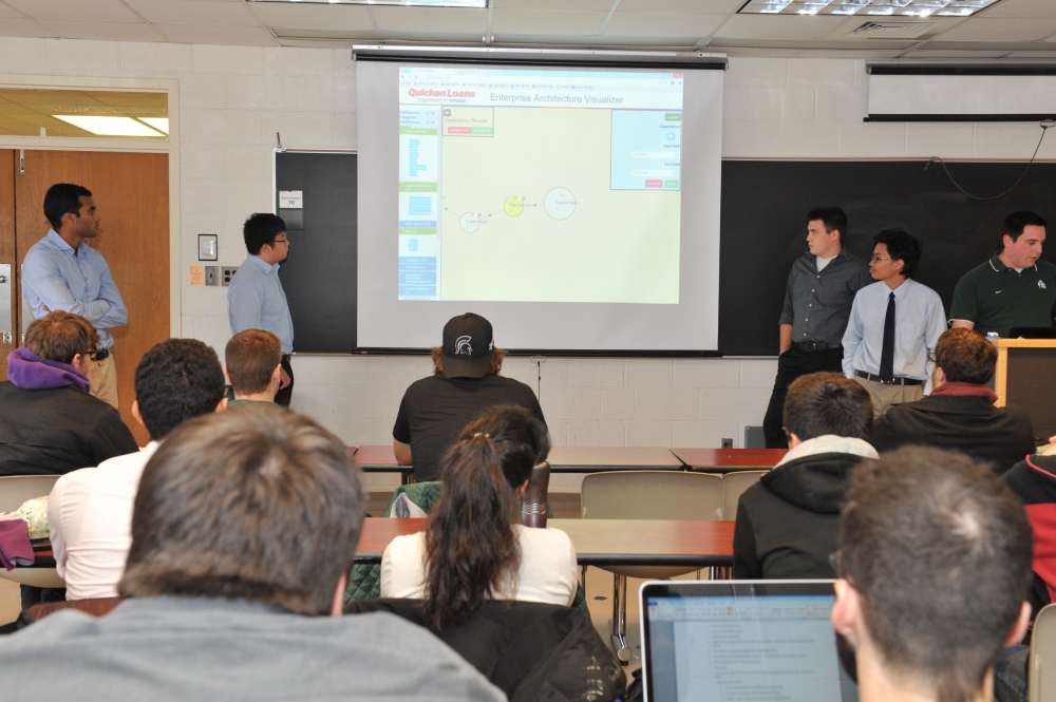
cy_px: 351
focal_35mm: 44
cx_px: 528
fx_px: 1290
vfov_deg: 30.5
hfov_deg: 44.5
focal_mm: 44
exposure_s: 1/60
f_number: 7.1
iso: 1600
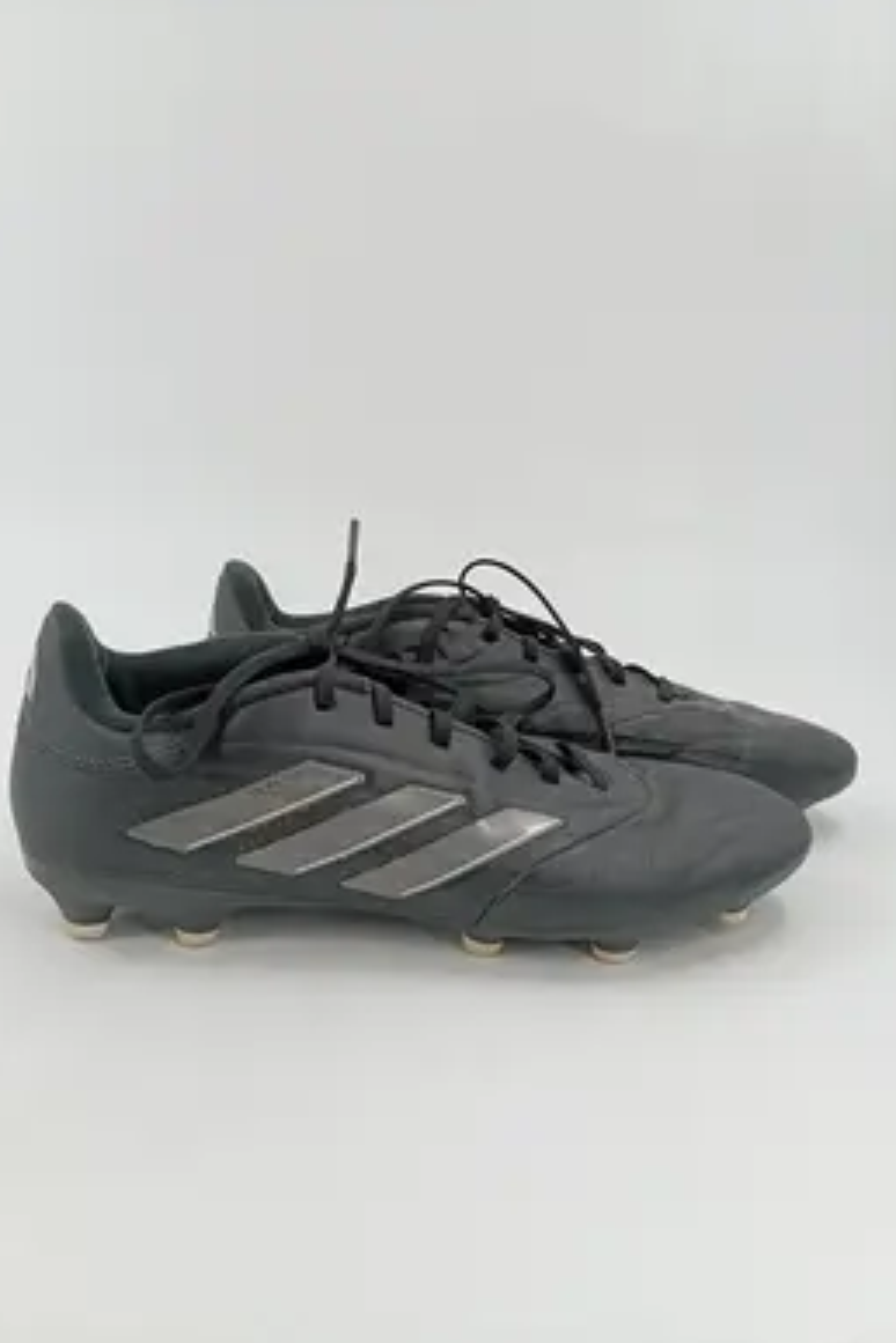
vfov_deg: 61.9
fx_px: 1120
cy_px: 670
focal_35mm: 30
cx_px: 441
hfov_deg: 43.6
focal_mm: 4.22
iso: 57
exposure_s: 1/50
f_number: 1.8
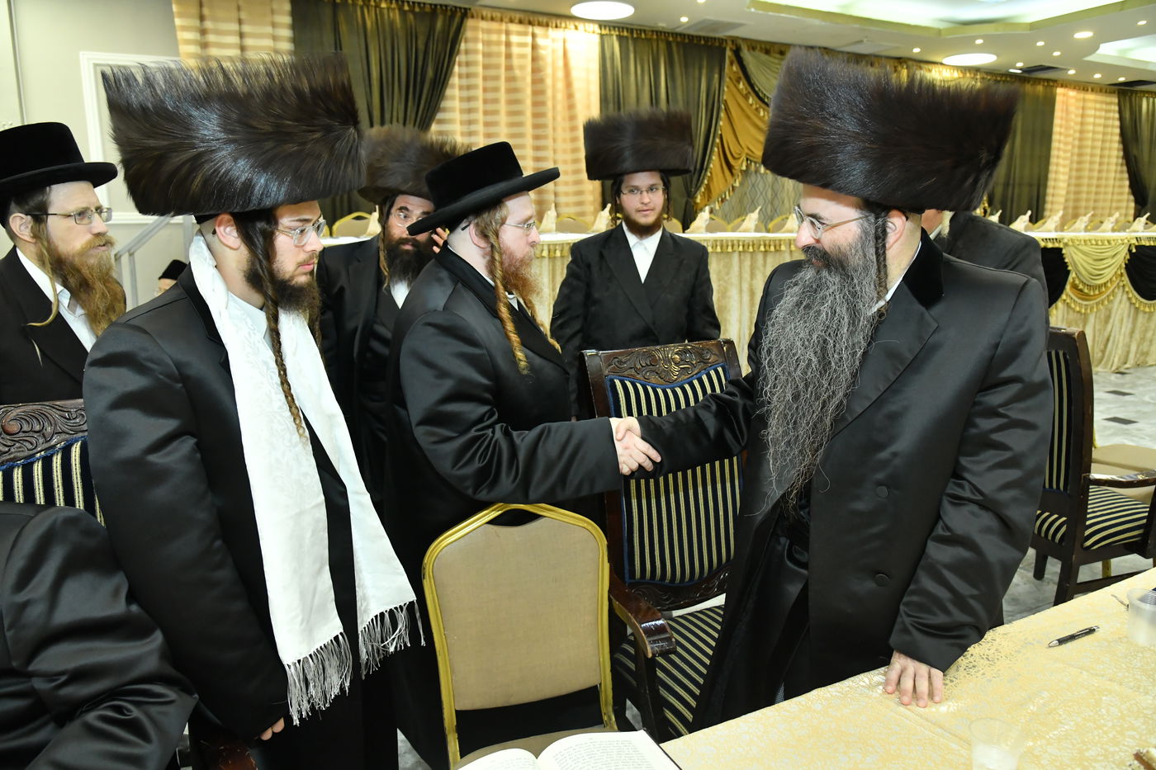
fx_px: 771
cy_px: 385
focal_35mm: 24
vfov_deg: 53.1
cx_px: 578
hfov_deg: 73.8
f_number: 5.6
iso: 4000
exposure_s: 1/250
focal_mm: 24
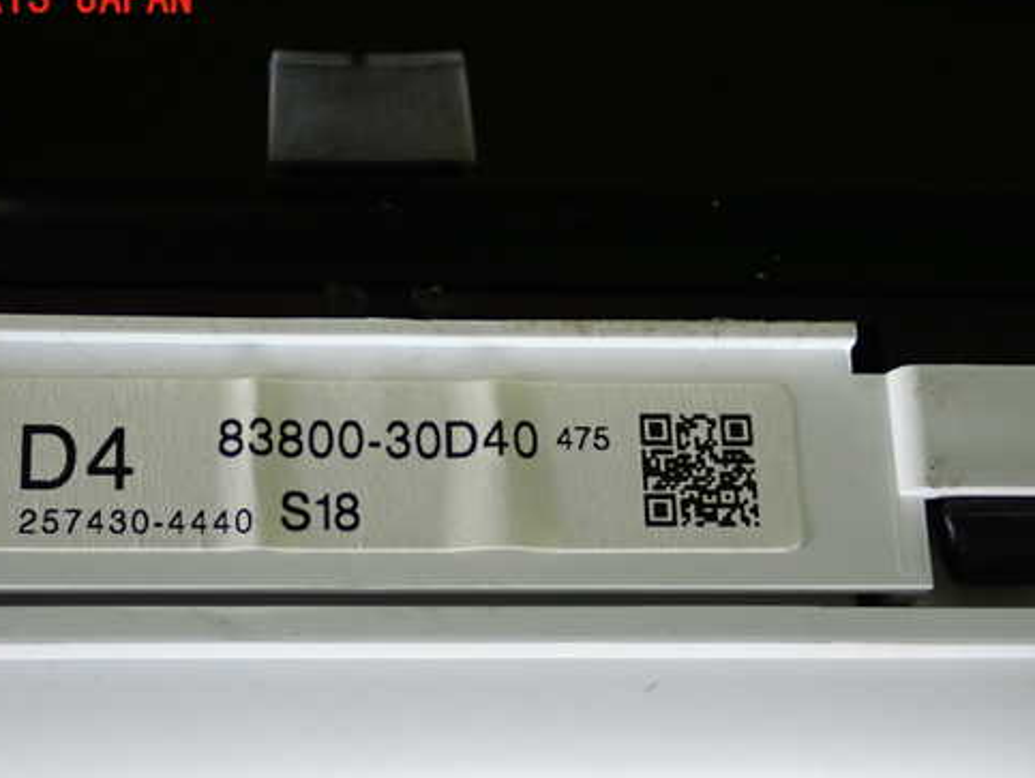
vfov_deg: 20.4
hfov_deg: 27.0
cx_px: 446
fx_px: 2154
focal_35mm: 72
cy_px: 454
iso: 400
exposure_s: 1/60
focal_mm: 10.35
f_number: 3.5
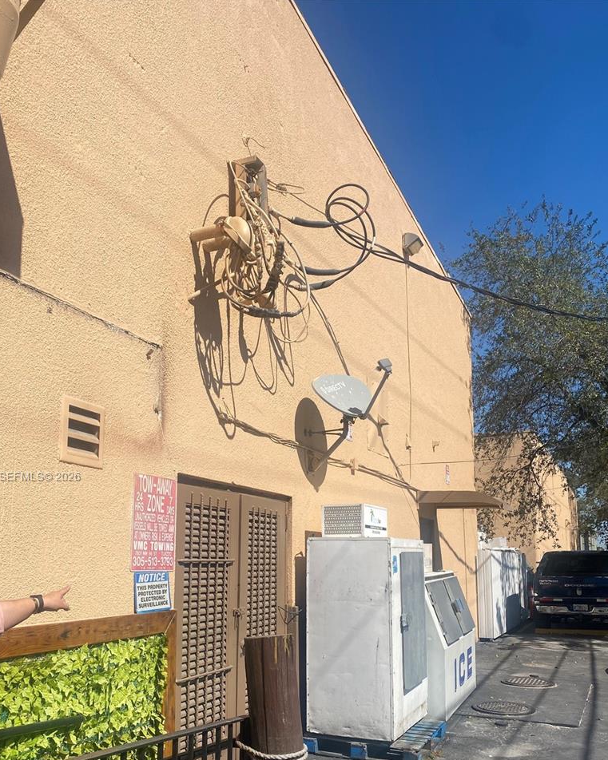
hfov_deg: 45.8
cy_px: 477
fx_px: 720
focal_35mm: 32
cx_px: 292
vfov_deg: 55.0
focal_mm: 4.25
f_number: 1.8
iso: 32
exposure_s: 1/5236
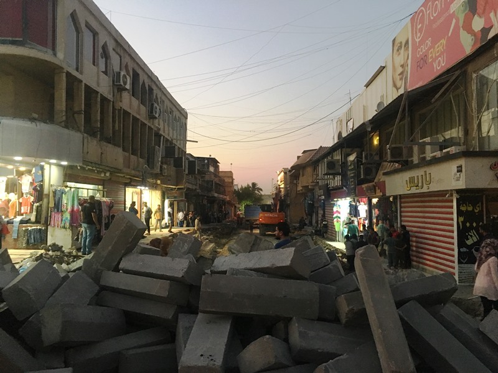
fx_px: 417
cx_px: 249
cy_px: 186
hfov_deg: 61.7
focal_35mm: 29
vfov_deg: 48.2
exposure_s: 1/25
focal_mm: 4.15
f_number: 2.2
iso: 200
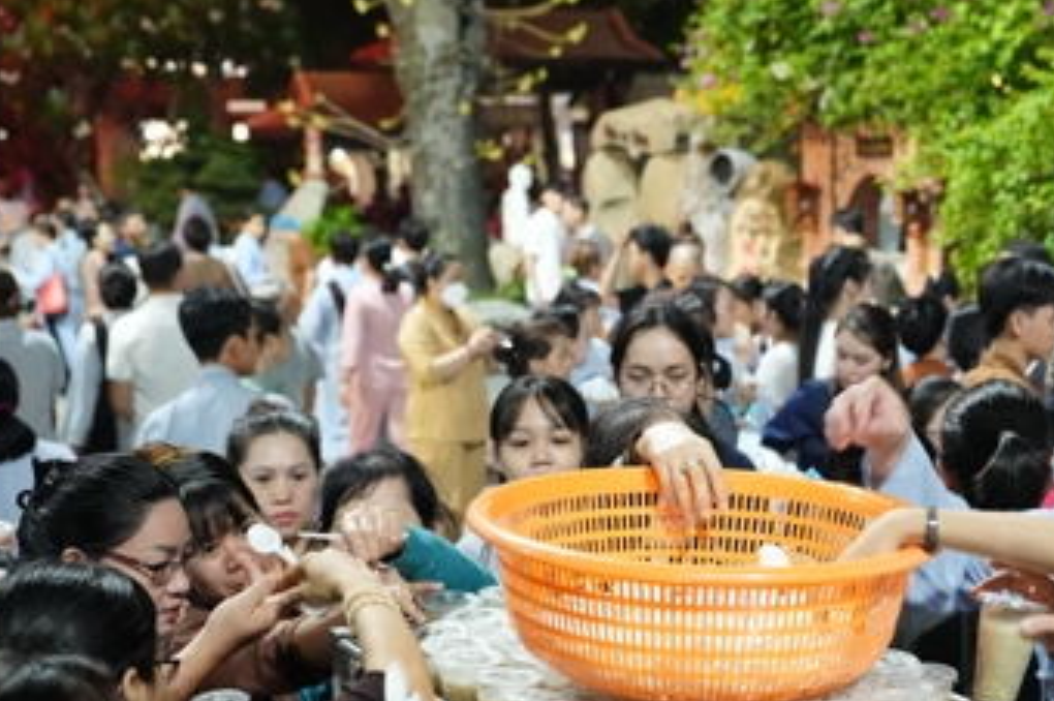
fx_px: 1960
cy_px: 538
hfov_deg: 29.3
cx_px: 862
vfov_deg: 20.1
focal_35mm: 67
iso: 10000
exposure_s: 1/80
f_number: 2.8
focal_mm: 35
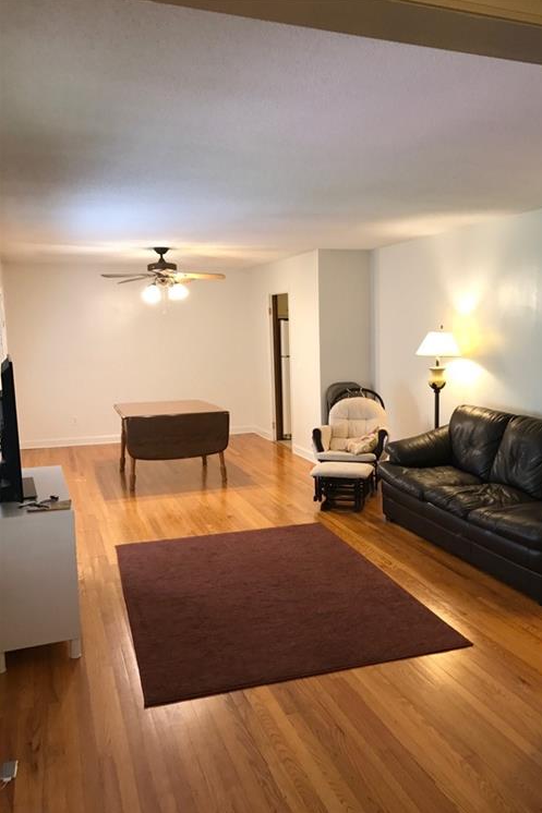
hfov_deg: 43.5
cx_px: 313
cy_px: 414
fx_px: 678
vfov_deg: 61.9
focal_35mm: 30
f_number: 1.8
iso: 64
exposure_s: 1/30
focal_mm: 3.99
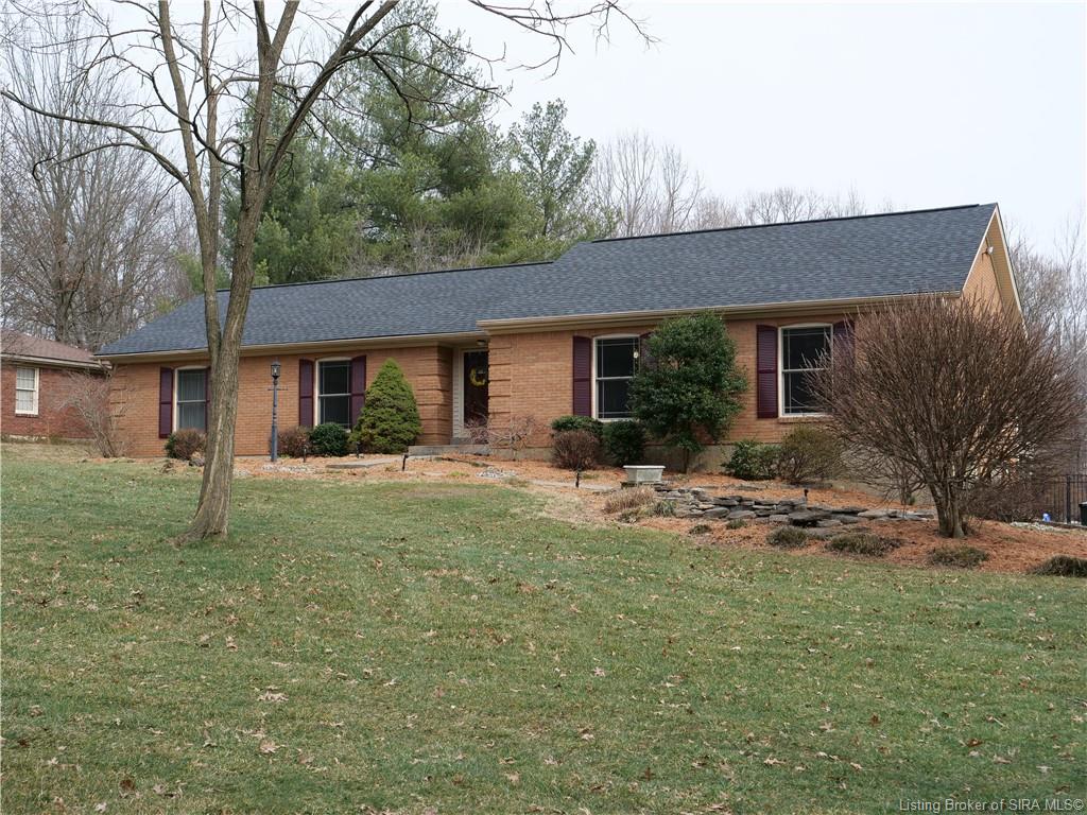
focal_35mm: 44
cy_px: 408
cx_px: 544
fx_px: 1382
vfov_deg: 32.9
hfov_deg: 42.9
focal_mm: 22
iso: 200
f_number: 4.5
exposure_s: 1/640
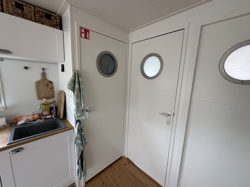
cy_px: 94
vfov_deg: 85.7
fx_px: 101
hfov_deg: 102.1
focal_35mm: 14
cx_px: 125
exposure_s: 1/99
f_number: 2.2
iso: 64
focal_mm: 2.22
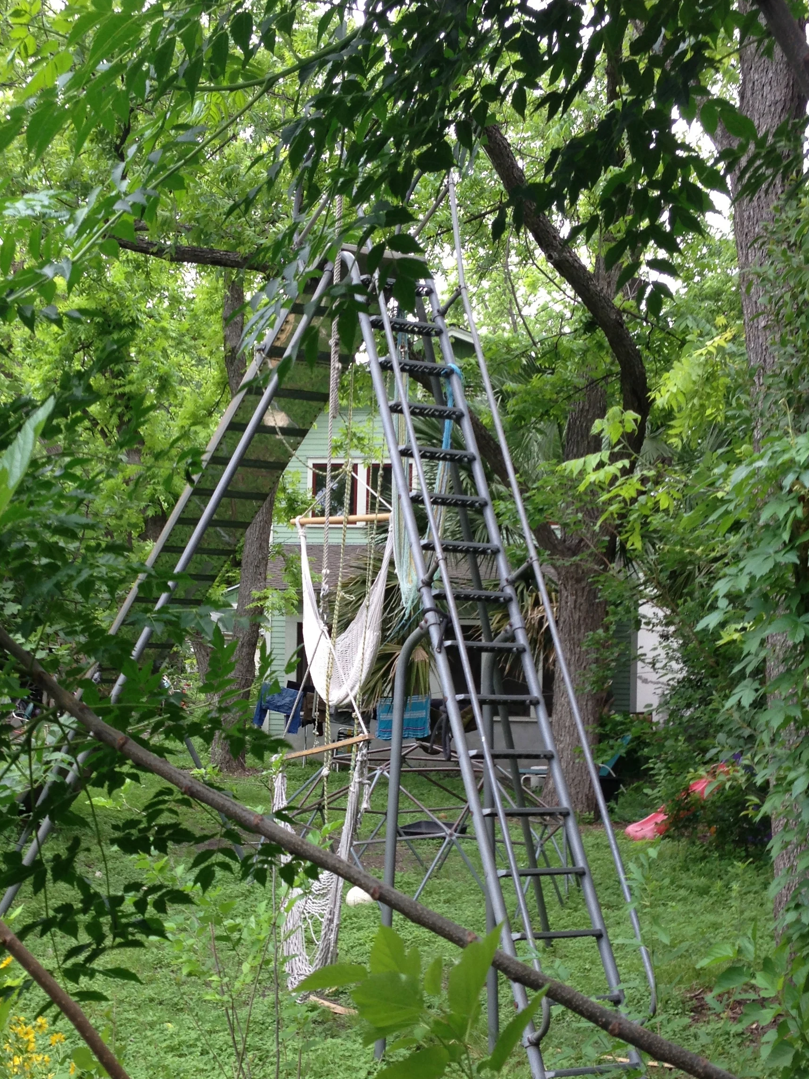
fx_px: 1465
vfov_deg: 40.3
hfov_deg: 30.8
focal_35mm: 47
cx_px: 320
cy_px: 636
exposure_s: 1/60
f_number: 2.4
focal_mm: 4.13
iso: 50
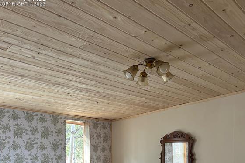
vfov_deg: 33.2
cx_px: 123
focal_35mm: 37
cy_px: 160
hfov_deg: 51.9
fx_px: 252
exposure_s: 1/66
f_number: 1.6
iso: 125
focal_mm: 5.96
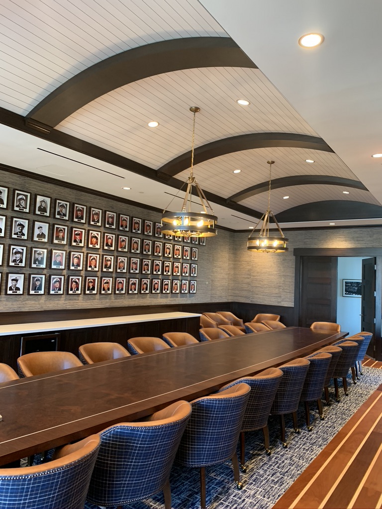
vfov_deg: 67.3
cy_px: 254
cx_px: 191
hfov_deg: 53.1
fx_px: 383
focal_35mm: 26
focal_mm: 4.25
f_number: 1.8
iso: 200
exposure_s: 1/60
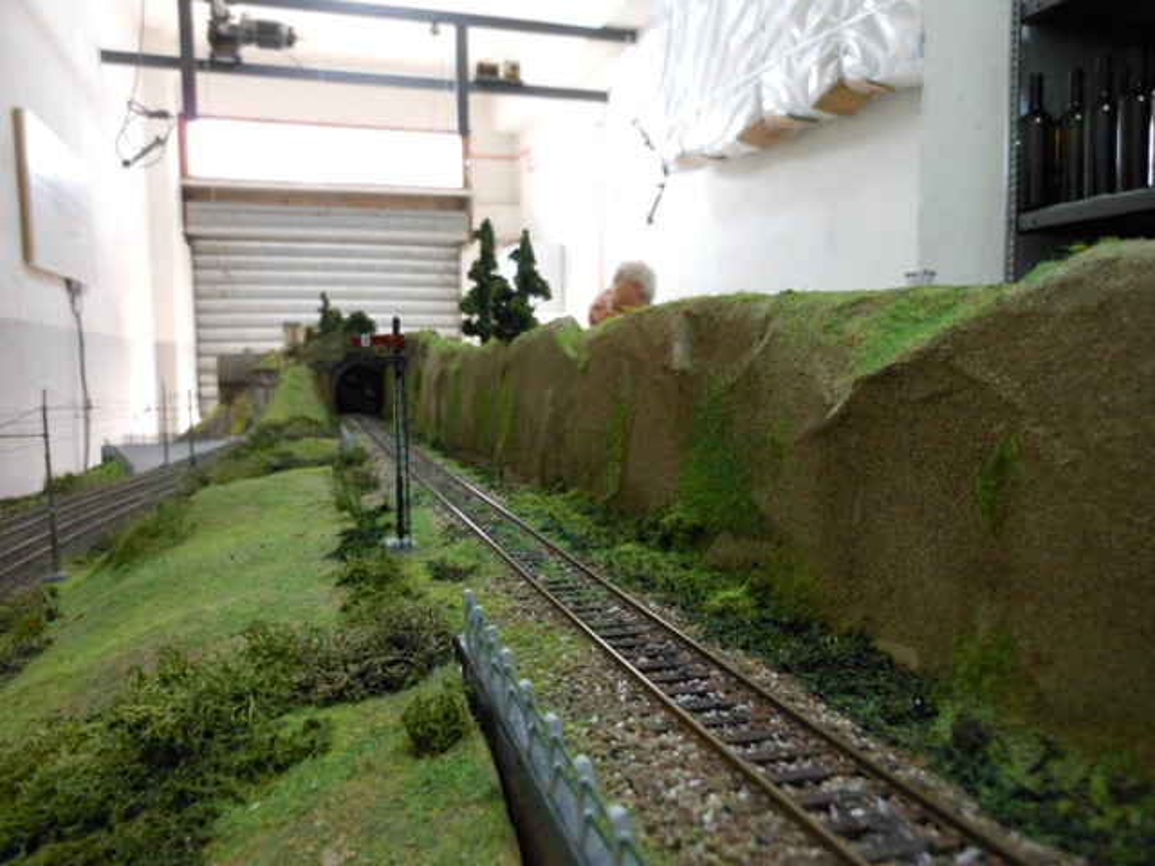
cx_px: 578
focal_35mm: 28
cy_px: 433
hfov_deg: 63.4
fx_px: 934
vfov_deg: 49.7
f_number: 3.7
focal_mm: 5
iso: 400
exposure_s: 1/15
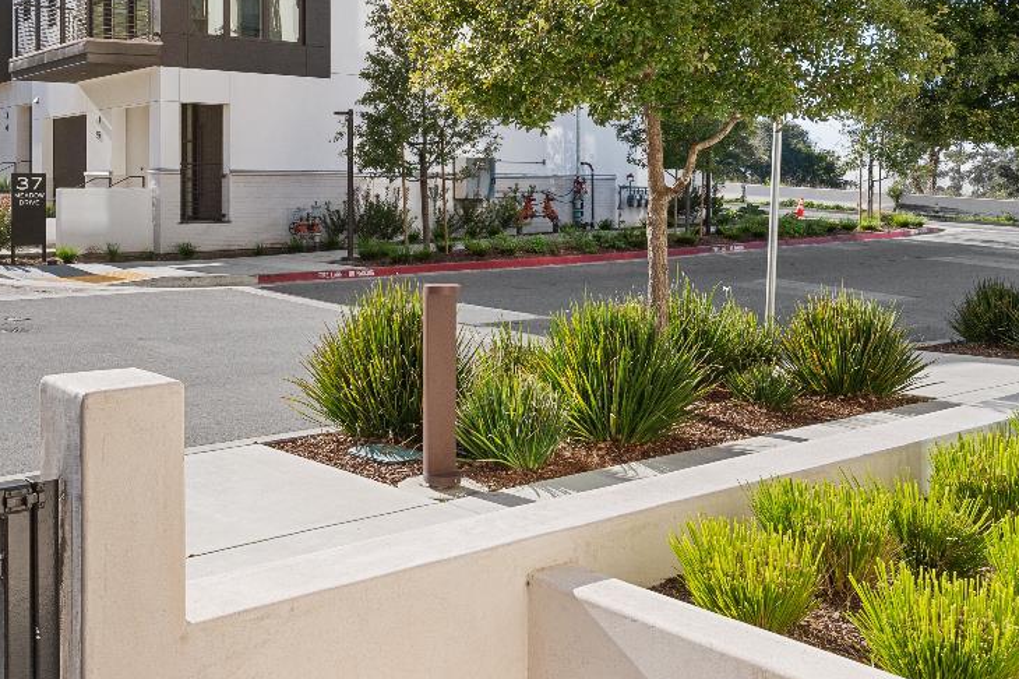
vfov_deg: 35.6
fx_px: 1047
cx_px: 265
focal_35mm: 37
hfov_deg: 50.0
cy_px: 238
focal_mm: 18
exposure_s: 1/640
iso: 400
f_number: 8
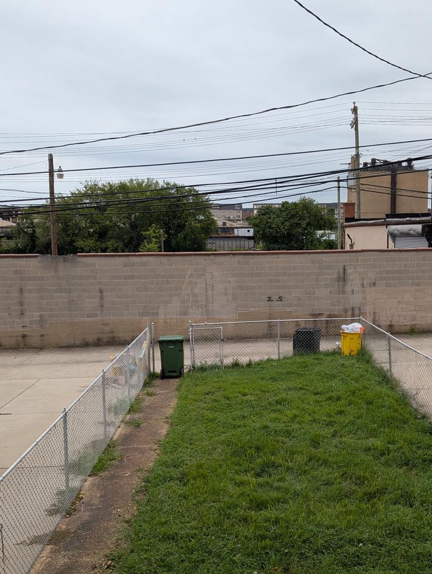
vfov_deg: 50.0
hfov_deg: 38.5
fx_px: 614
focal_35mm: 37
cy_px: 311
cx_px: 270
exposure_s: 1/407
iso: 22
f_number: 1.68
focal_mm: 6.9
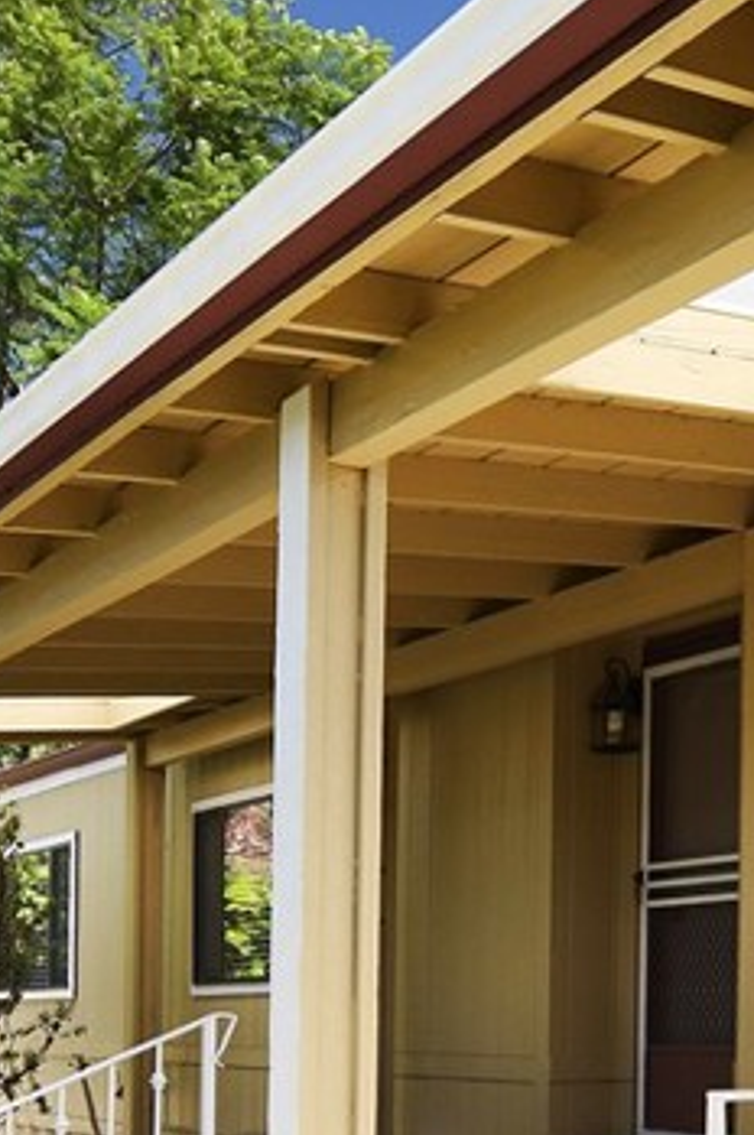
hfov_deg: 27.4
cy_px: 769
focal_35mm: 48
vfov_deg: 40.2
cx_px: 549
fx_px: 1526
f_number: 5.6
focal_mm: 11
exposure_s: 1/125
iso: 100
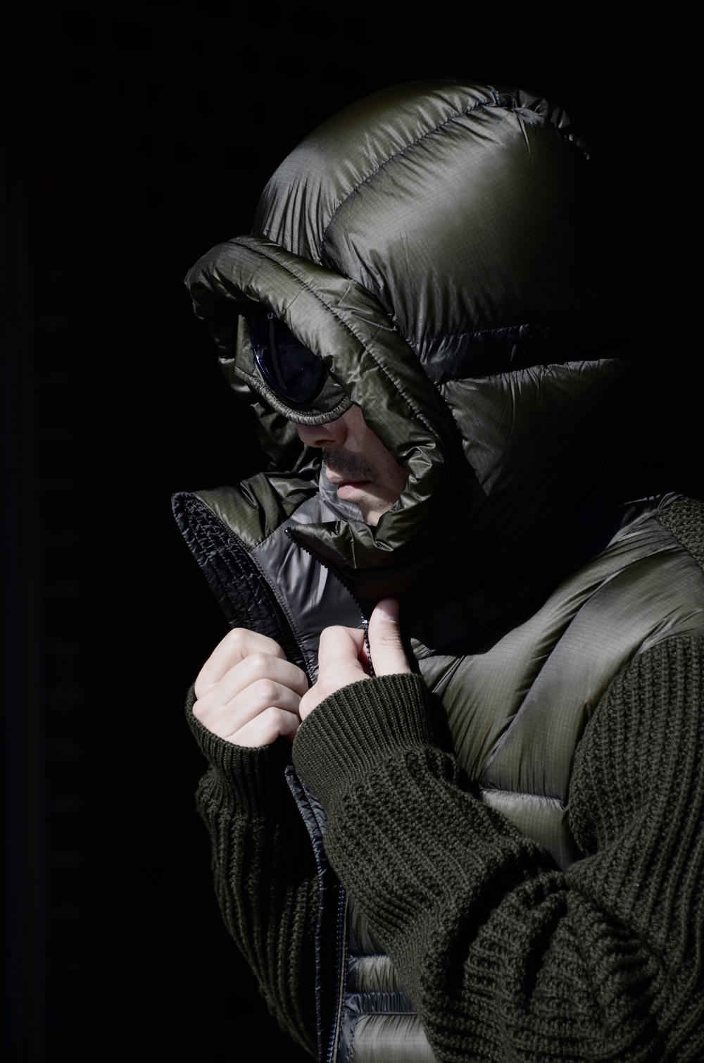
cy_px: 532
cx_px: 352
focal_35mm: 248
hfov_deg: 5.5
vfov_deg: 8.3
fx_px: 7290
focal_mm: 165
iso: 125
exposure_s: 1/400
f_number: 6.3
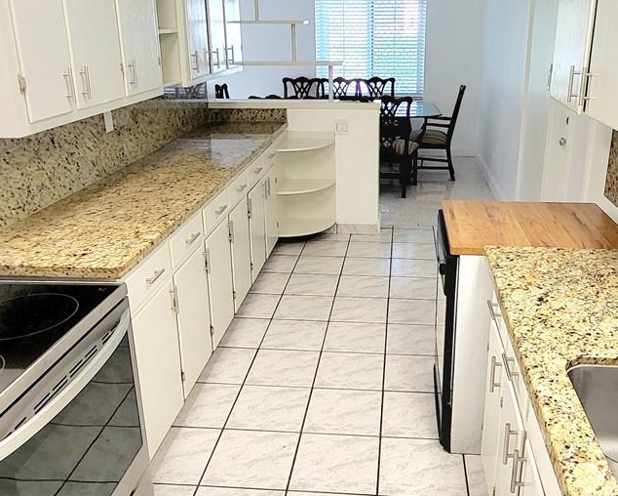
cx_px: 361
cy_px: 218
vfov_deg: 45.7
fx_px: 586
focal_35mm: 32
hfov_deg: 55.3
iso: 50
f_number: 2.2
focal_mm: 1.74
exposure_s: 1/60.2
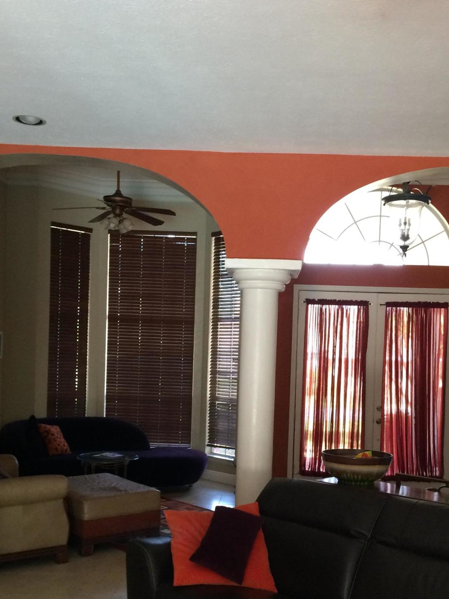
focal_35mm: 40
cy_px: 377
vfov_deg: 46.4
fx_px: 692
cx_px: 250
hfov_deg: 35.9
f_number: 2.2
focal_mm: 4.15
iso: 125
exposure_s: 1/30
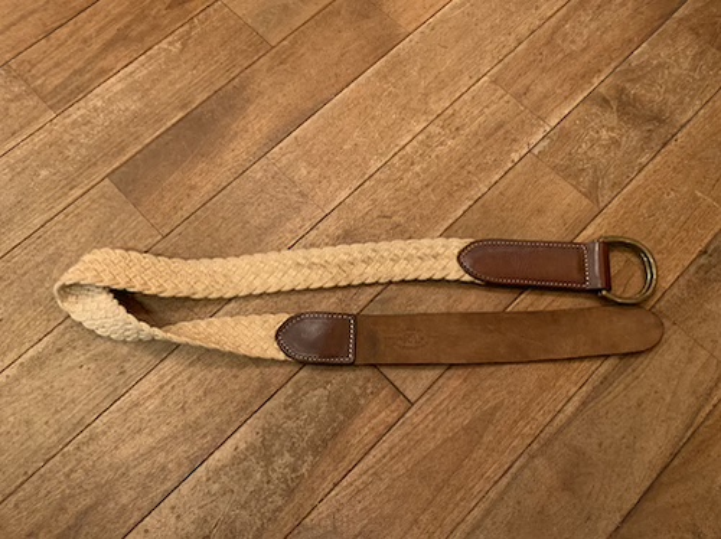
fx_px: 541
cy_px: 270
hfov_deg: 67.4
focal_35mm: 26
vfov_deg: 53.0
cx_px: 360
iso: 400
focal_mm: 4.25
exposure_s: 1/30
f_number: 1.8
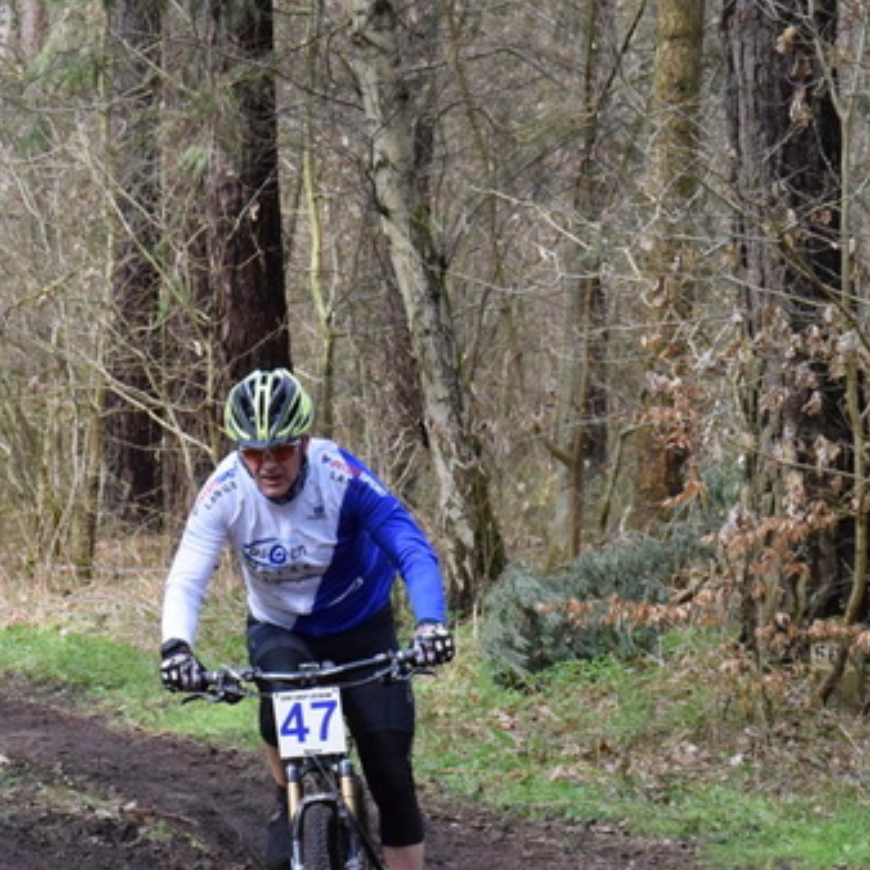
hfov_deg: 7.3
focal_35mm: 239
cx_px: 221
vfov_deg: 7.3
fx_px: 6796
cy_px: 517
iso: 4000
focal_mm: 80
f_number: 6.3
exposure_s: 1/1600
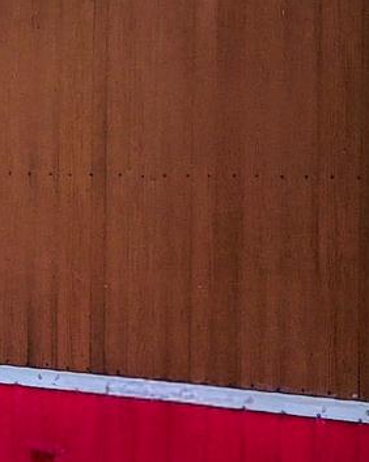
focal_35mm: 136
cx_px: -232
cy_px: 165
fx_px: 1858
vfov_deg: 14.2
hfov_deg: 10.8
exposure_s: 1/834
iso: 100
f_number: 1.8
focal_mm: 5.56
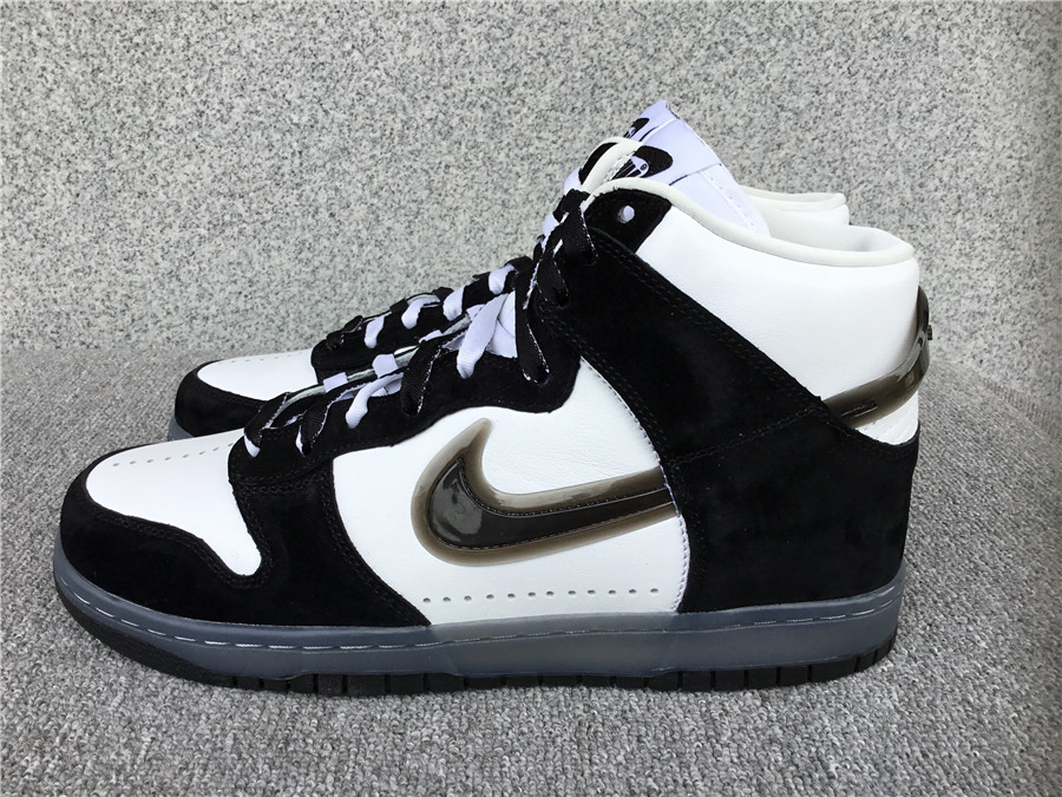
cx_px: 531
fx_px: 951
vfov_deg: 45.4
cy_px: 398
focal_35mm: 31
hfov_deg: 58.4
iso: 25
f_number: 2.4
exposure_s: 1/256
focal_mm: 3.3
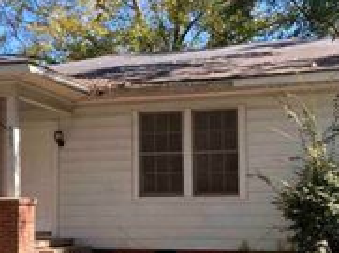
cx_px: 165
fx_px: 704
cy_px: 183
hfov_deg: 27.1
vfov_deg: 20.2
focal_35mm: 72
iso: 32
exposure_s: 1/420
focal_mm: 4.25
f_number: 1.8
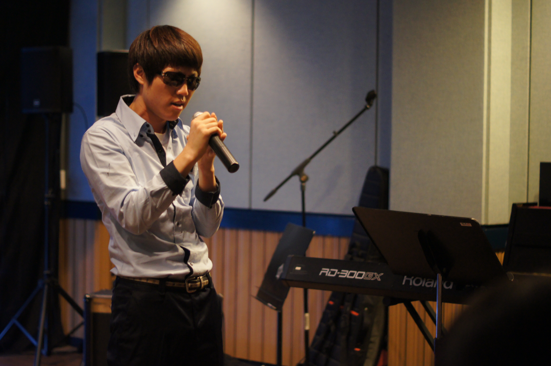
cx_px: 277
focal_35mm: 79
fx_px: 1208
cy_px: 178
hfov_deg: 25.7
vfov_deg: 17.2
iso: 1250
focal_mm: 50
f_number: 2
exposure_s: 1/80
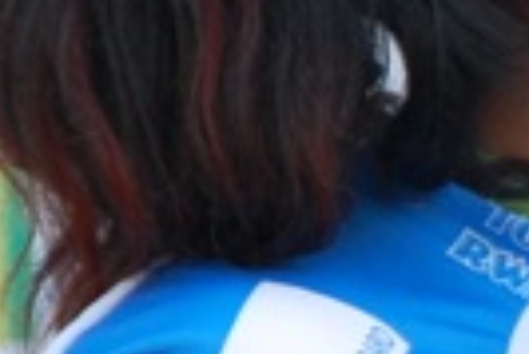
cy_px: 149
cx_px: 1267
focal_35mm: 969
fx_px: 14254
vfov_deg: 1.4
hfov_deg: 2.1
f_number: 5.6
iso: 400
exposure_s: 1/800
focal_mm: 120
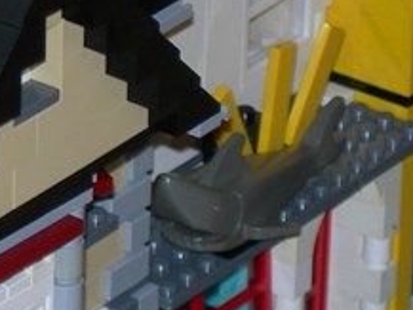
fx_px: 5014
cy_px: 193
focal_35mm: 420
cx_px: -58
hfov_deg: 4.7
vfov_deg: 3.5
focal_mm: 23.4
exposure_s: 1/60.1
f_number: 4.9
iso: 50
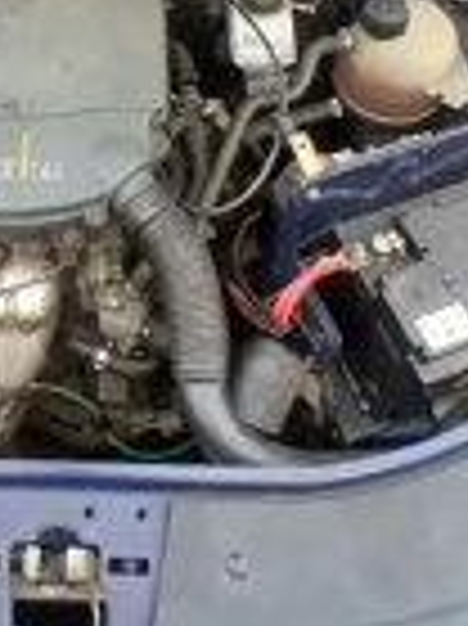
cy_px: 90
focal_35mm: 49
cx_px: 72
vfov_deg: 37.0
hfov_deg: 28.8
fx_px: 885
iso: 64
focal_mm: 1.4
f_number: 2.2
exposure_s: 1/50
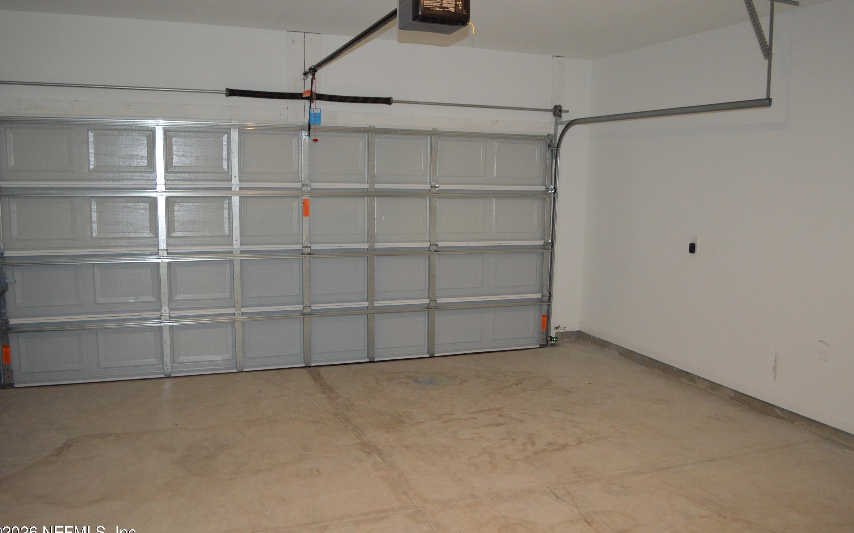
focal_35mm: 28
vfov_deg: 44.5
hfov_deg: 66.5
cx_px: 424
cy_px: 270
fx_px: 652
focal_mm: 18
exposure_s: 1/60
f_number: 3.5
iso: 1250
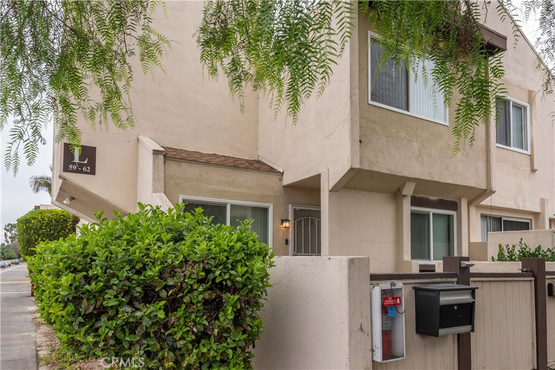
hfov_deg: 73.7
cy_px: 185
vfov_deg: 53.1
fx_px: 370
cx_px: 278
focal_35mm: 24
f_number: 7.1
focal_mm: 24
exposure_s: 1/100
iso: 200
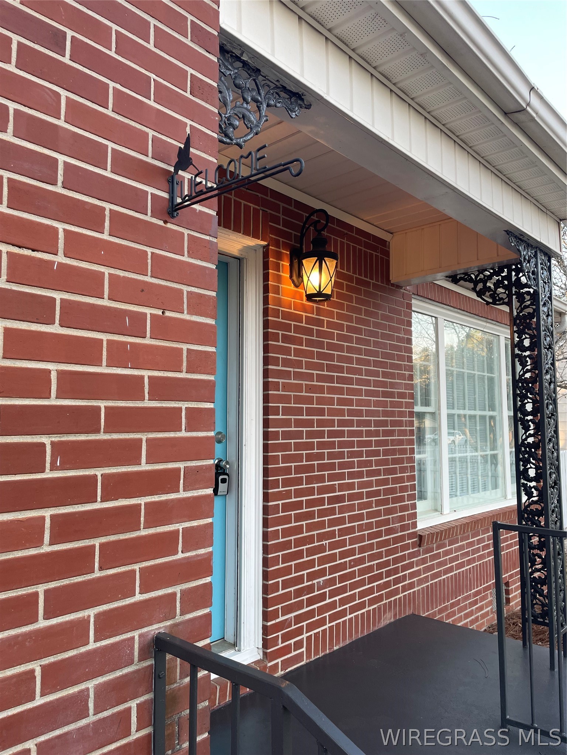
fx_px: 568
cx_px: 284
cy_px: 378
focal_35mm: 26
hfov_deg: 53.1
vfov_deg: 67.3
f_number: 1.6
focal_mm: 4.2
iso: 64
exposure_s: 1/120
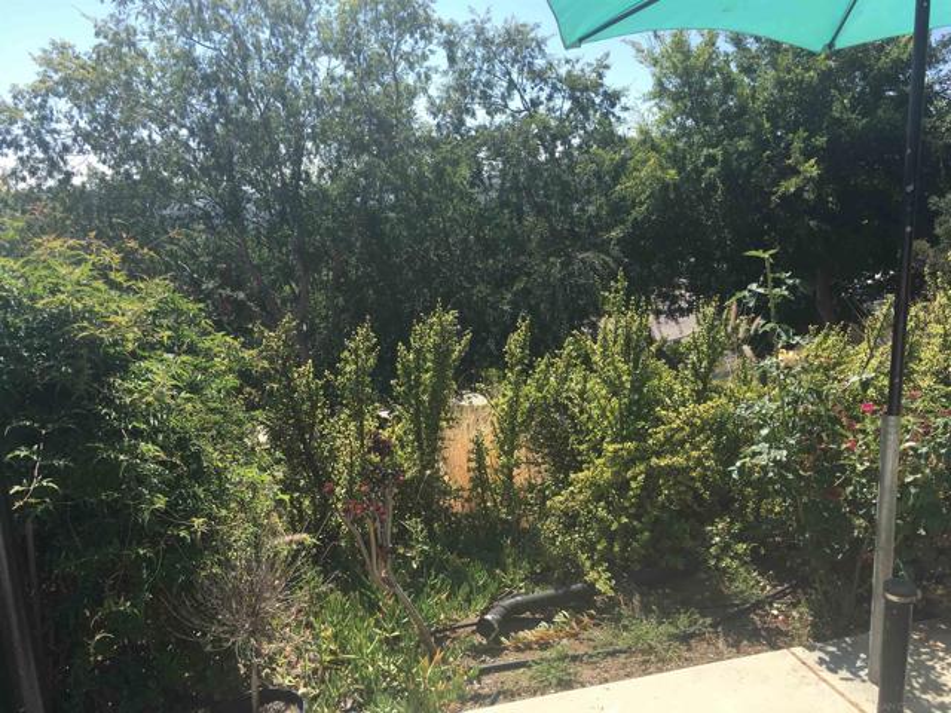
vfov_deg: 48.2
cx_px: 476
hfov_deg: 61.7
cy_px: 356
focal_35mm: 29
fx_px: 797
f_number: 2.2
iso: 25
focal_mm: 4.15
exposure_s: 1/1040
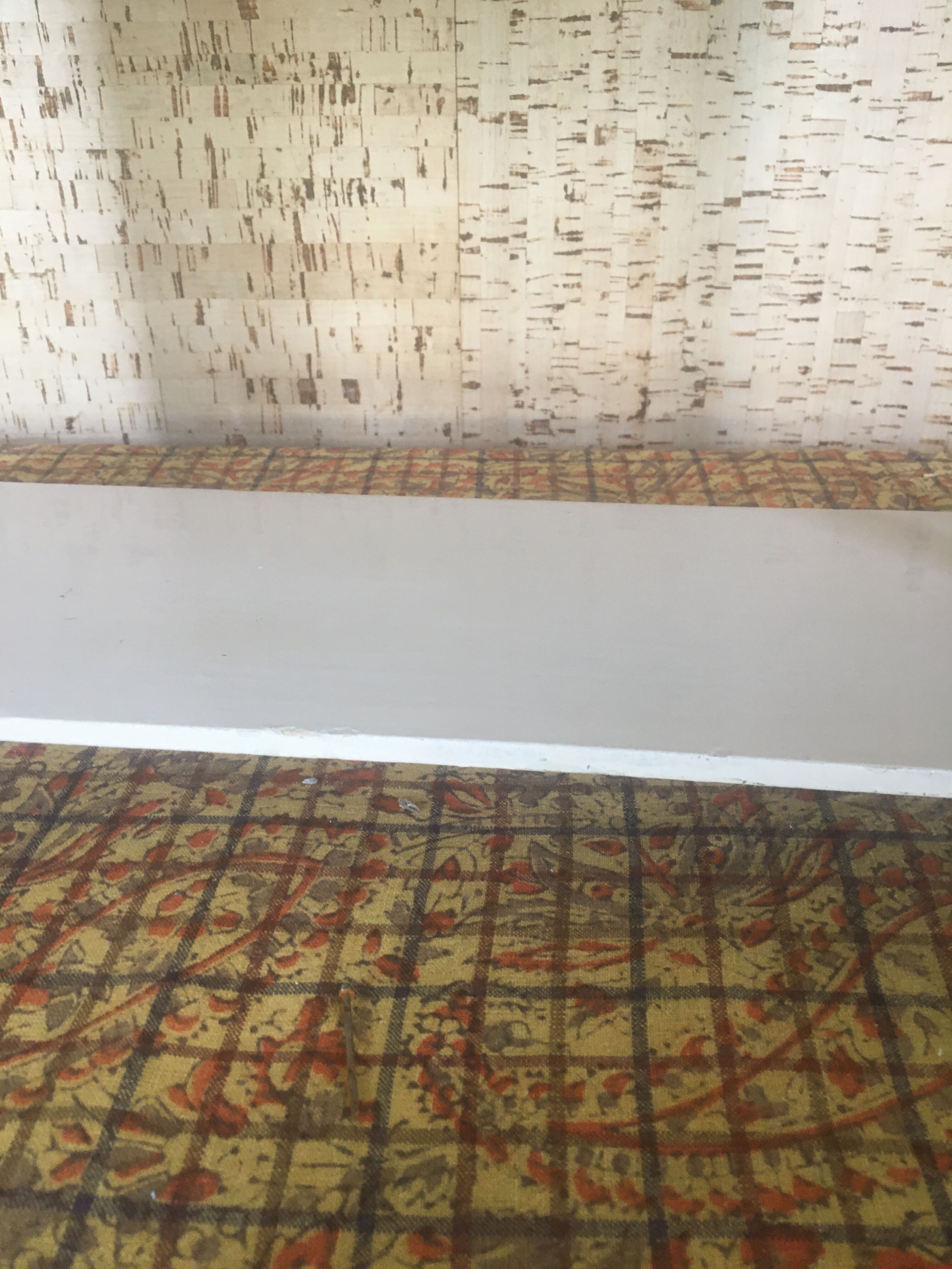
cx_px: 476
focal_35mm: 29
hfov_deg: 48.2
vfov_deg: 61.7
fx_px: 1063
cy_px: 634
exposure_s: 1/33
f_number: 2.2
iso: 125
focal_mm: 4.15
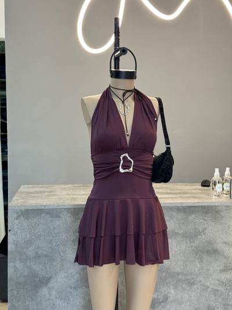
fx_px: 429
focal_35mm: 48
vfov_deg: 39.6
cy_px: 155
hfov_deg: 30.3
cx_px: 116
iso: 64
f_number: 1.78
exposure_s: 1/50
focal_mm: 6.76
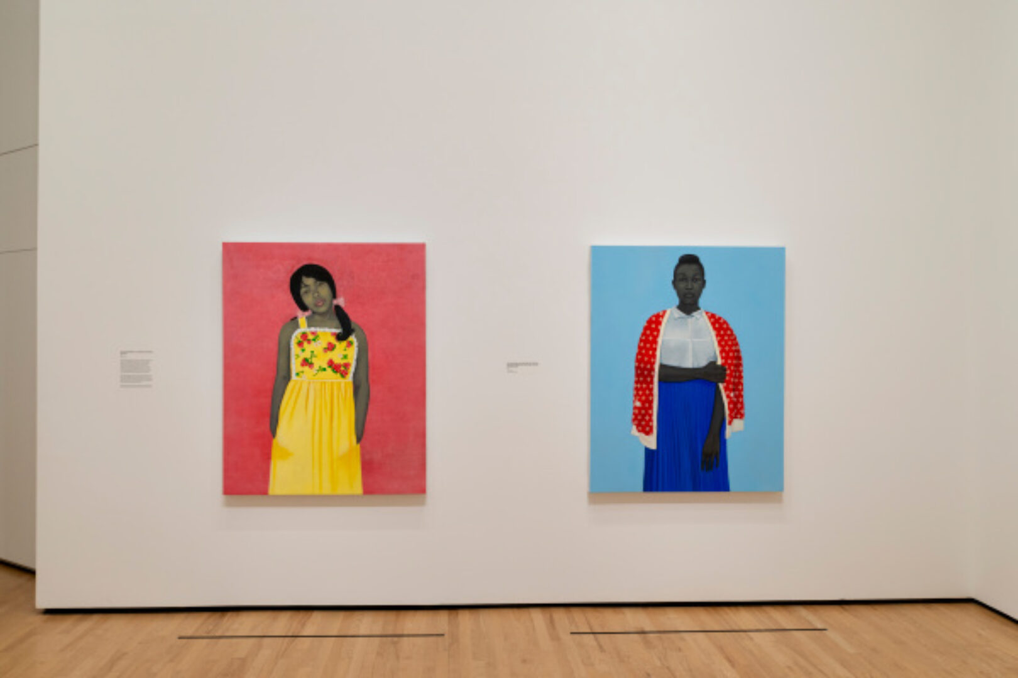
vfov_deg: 35.1
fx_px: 1074
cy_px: 339
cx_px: 509
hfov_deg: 50.7
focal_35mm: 38
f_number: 8
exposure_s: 1/13
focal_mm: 38
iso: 400
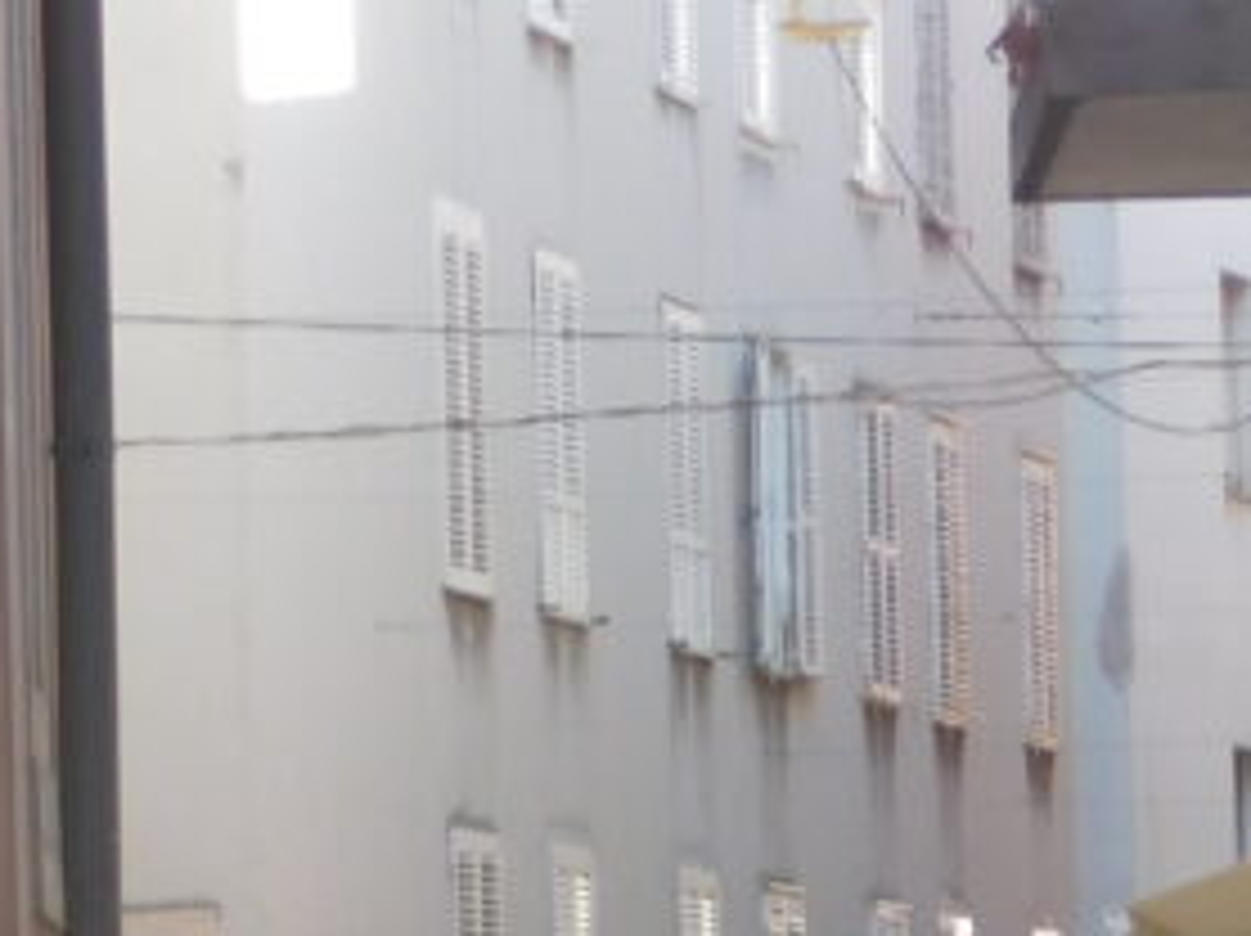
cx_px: 410
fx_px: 17837
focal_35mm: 494
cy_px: 1080
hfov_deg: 4.0
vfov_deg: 3.0
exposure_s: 1/80
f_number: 5
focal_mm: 23.7
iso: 125
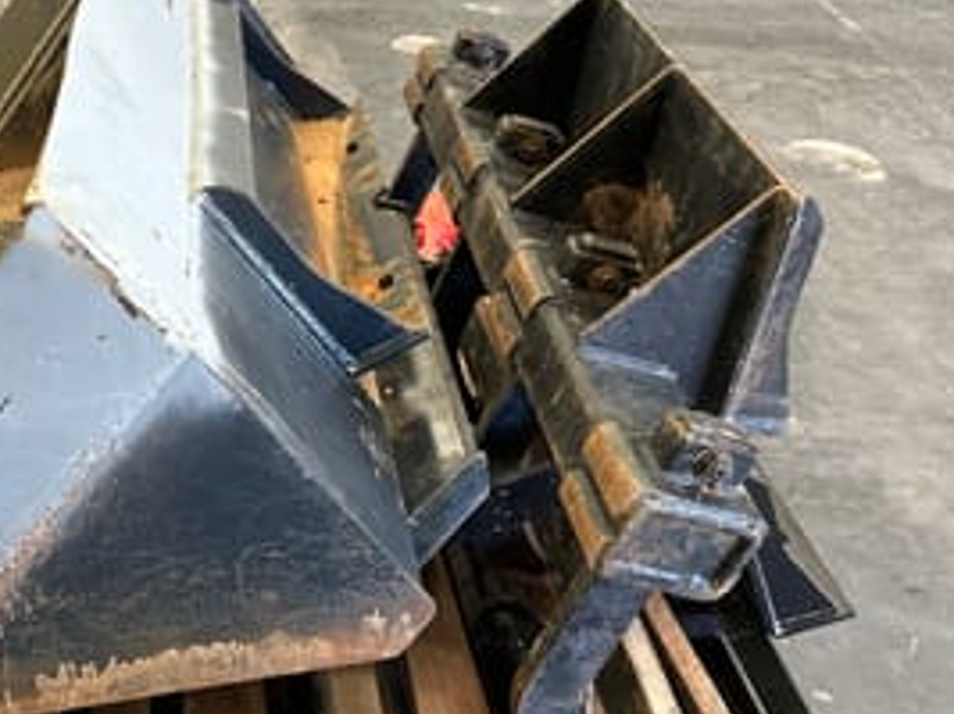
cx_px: 239
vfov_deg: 32.1
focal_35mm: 45
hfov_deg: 40.9
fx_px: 1240
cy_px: 405
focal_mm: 6.86
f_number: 1.78
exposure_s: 1/121
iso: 160
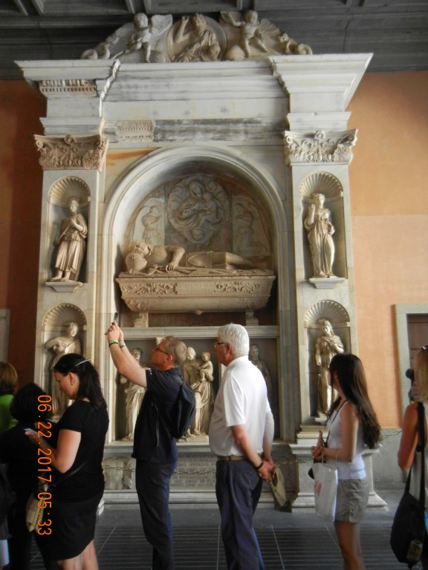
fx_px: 495
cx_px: 214
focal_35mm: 30
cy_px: 285
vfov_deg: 60.0
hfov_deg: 46.8
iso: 640
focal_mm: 5.4
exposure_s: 1/36.7
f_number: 3.5
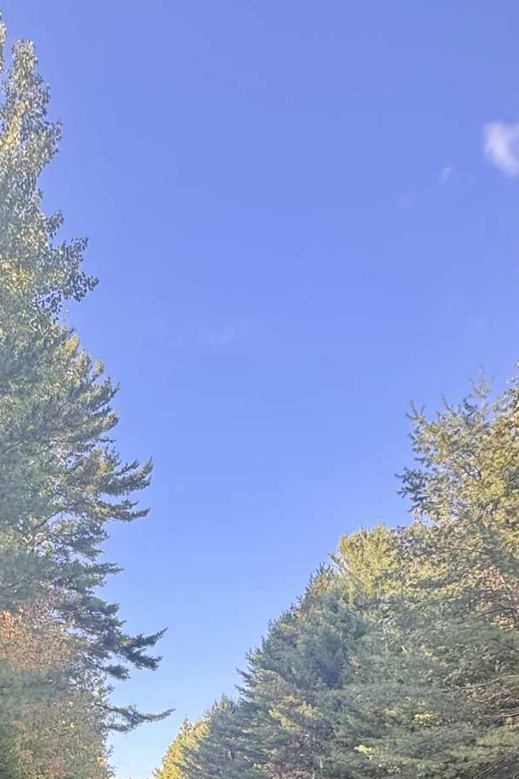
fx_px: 801
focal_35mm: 37
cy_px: 843
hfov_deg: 34.1
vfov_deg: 41.9
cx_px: 59
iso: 40
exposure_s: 1/165
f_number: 2.2
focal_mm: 2.22
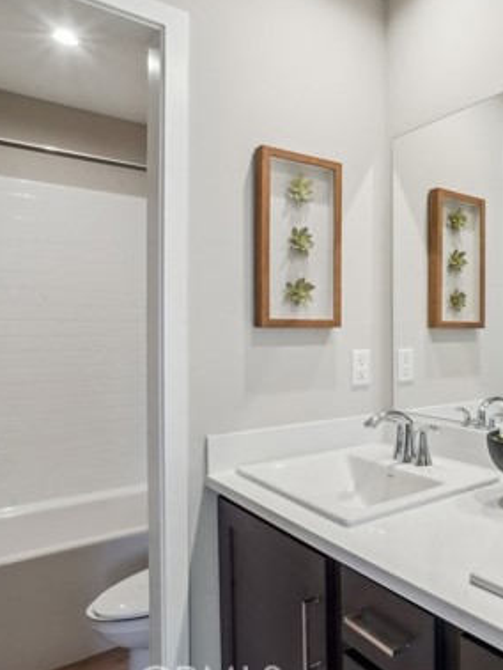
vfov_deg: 67.3
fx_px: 503
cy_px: 330
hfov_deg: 47.3
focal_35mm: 26
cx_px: 460
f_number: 16
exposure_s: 1/45
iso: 3200
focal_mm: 16
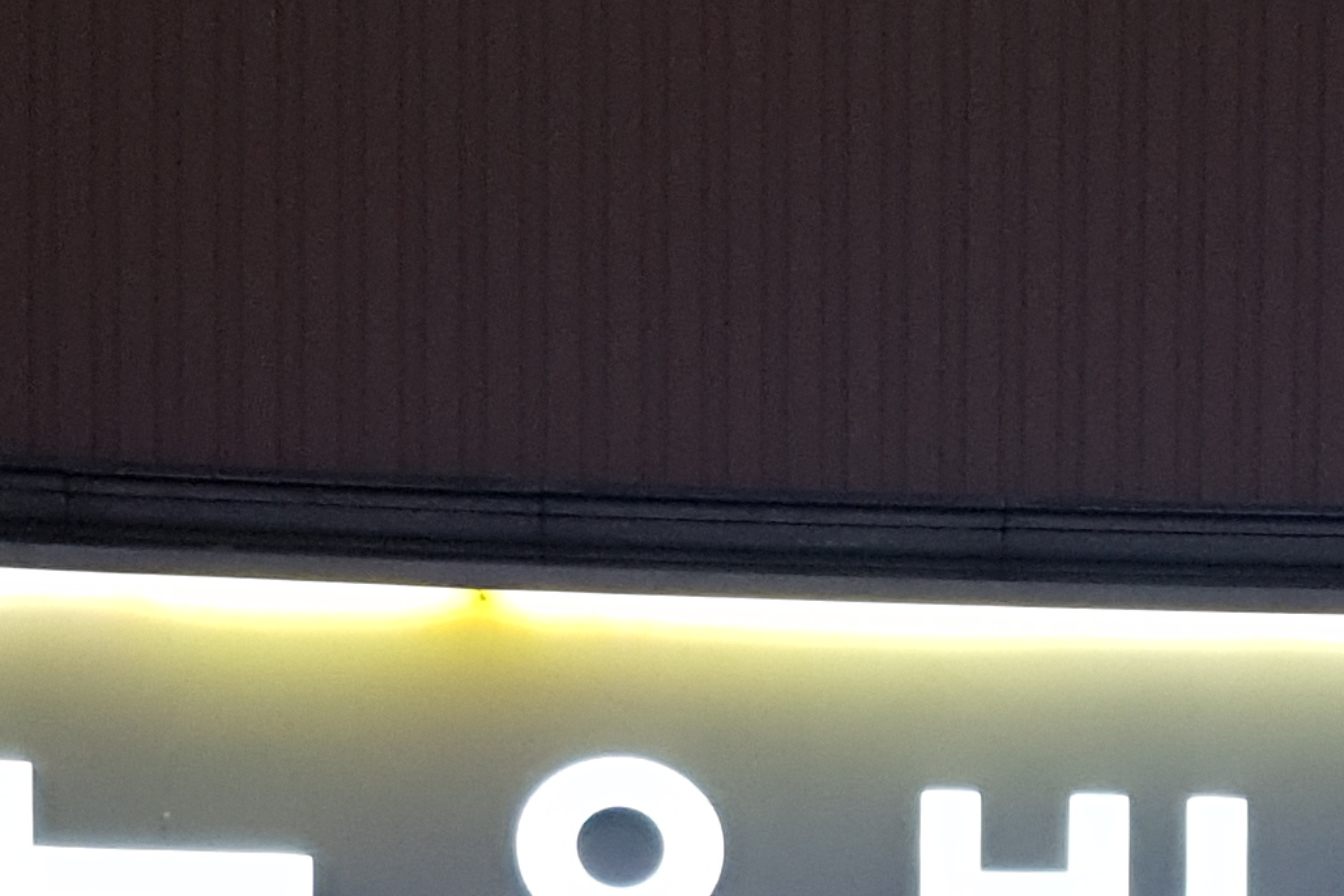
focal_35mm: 106
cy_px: 1434
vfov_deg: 12.2
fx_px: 3957
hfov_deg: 19.2
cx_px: 916
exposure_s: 1/17
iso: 250
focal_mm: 4.2
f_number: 1.7
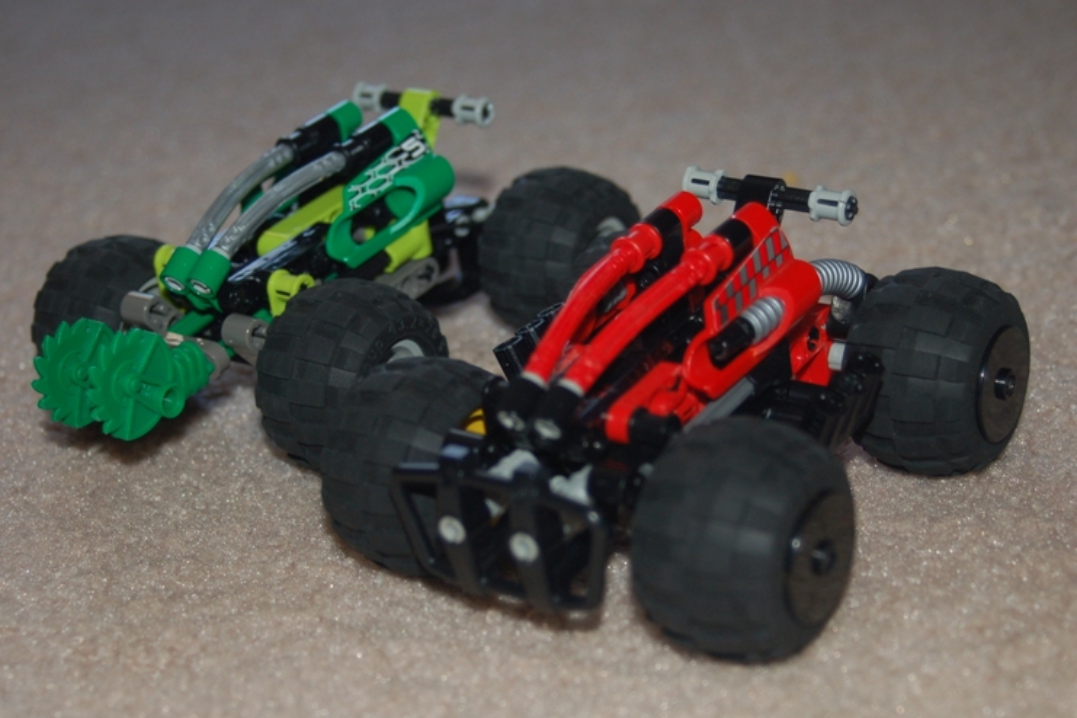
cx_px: 532
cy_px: 360
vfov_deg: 19.5
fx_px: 2094
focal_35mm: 70
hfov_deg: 28.8
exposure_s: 1/60
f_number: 4.8
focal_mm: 46
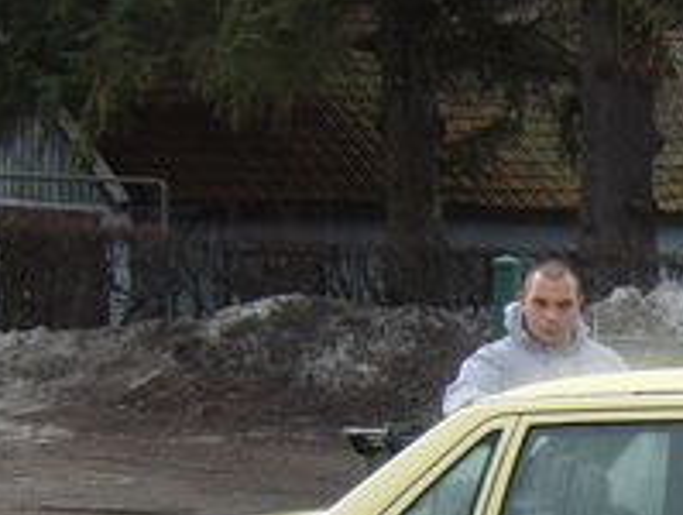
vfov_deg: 9.6
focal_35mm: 154
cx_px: 1030
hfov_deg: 12.2
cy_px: 515
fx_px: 3044
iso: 100
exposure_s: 1/200
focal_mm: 8.4
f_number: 4
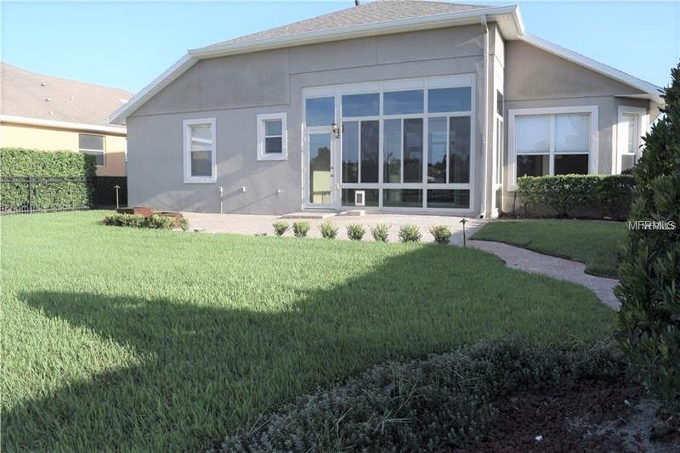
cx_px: 340
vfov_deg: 47.9
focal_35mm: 27
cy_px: 226
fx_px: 510
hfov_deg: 67.4
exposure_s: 1/250
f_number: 8
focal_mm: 18
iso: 250
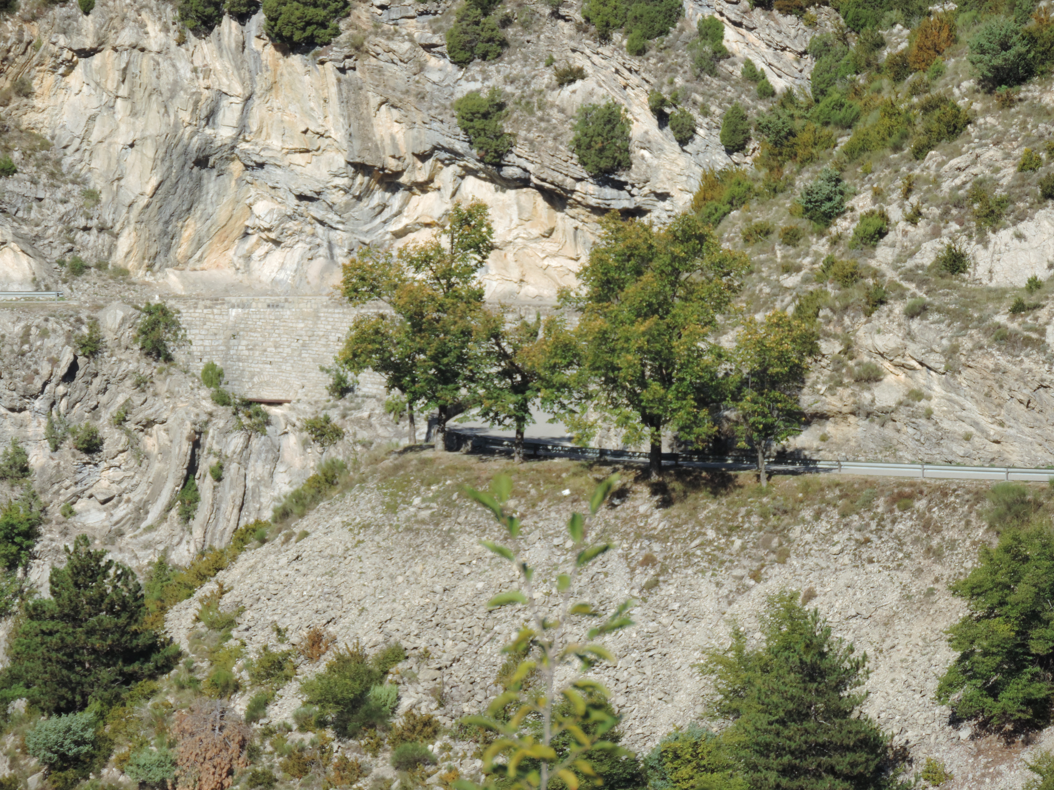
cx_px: 527
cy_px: 395
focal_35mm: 300
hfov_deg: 6.6
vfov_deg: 5.0
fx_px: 9135
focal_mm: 53.5
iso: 80
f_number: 4.8
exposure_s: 1/400
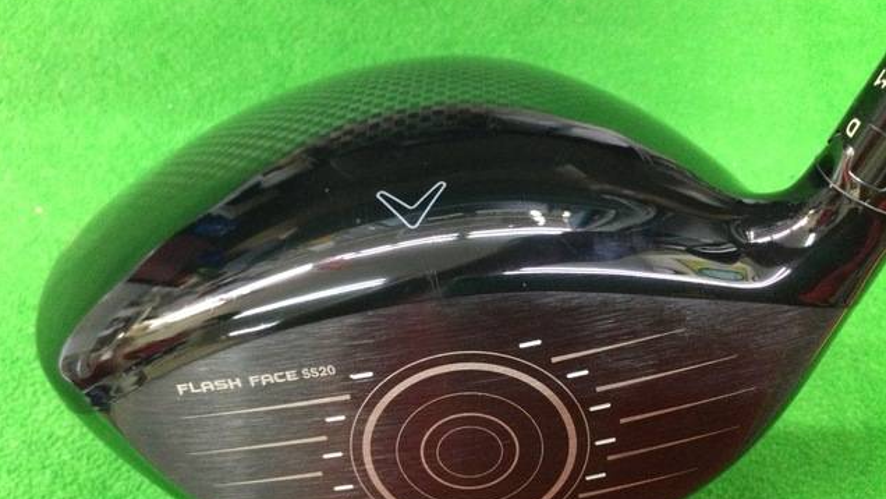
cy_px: 293
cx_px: 442
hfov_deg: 58.0
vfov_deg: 34.6
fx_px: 799
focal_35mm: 34
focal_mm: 3.3
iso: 250
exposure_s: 1/15
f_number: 2.4
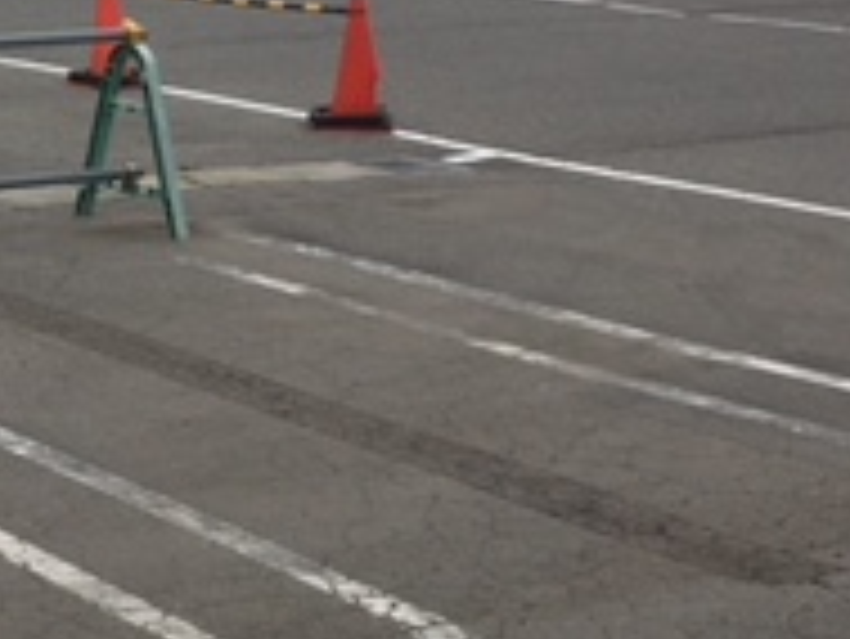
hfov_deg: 18.4
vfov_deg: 14.3
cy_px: -243
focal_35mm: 98
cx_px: -297
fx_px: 2408
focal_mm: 4.15
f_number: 2.2
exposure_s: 1/2653
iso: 25
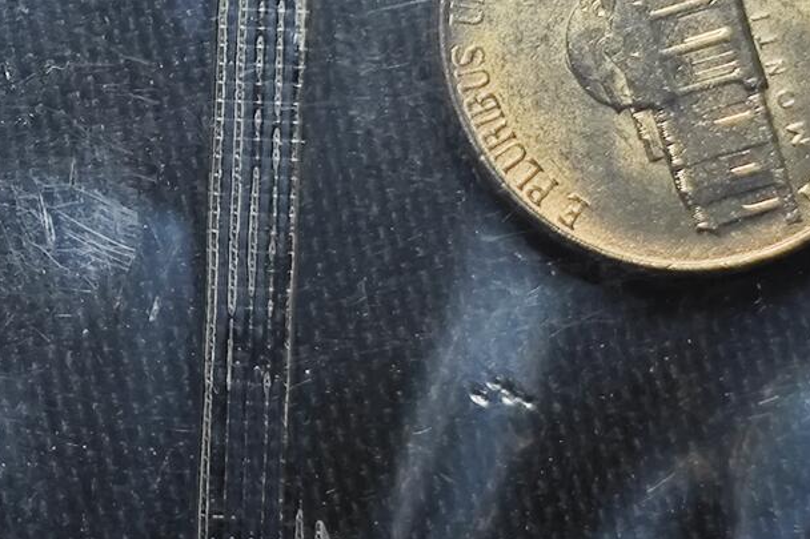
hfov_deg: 12.0
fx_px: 3824
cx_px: 21
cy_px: 101
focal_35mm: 170
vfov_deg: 8.1
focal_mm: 5.84
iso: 64
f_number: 1.6
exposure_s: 1/100
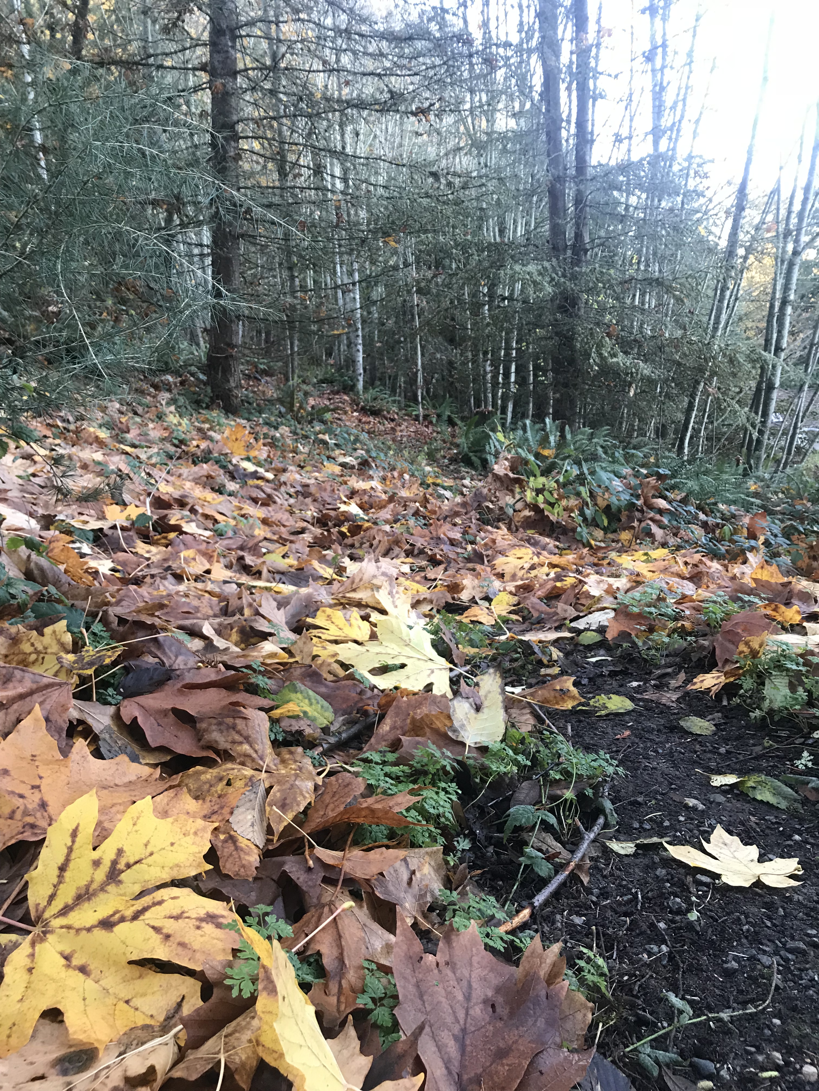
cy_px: 546
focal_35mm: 28
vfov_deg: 63.4
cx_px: 410
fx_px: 883
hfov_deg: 49.7
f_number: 1.8
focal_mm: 3.99
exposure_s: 1/24
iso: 32
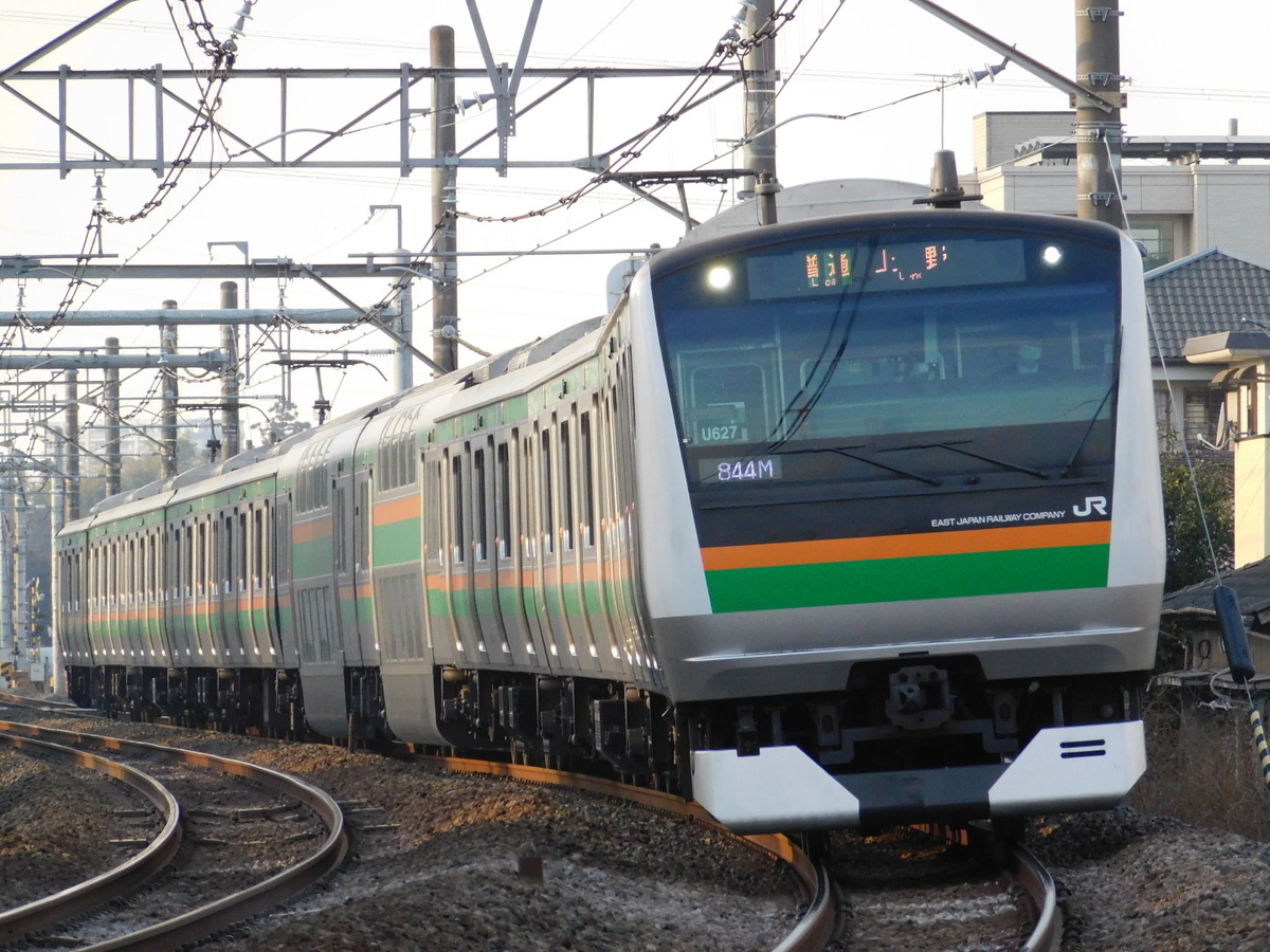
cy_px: 476
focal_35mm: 440
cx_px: 635
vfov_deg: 3.4
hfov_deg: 4.5
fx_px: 16143
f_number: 5.9
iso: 400
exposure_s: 1/200
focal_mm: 78.1
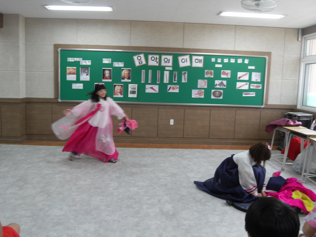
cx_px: 156
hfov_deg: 61.7
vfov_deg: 48.2
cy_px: 122
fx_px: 265
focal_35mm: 29
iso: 120
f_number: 2.8
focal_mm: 6
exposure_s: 1/45
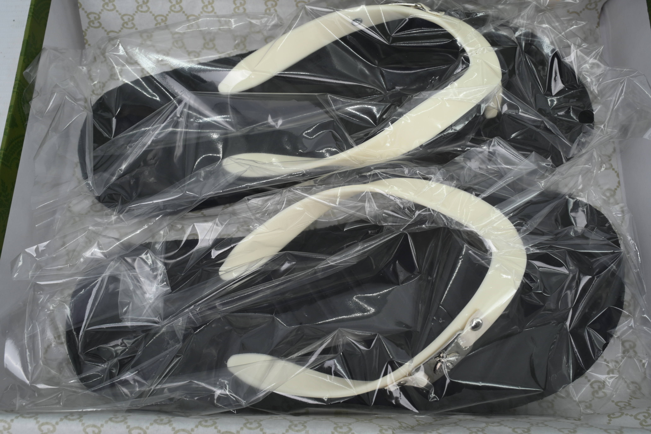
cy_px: 217
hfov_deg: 61.1
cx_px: 326
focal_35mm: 30
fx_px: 551
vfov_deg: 43.0
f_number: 11
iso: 400
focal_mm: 30.5
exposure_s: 1/100
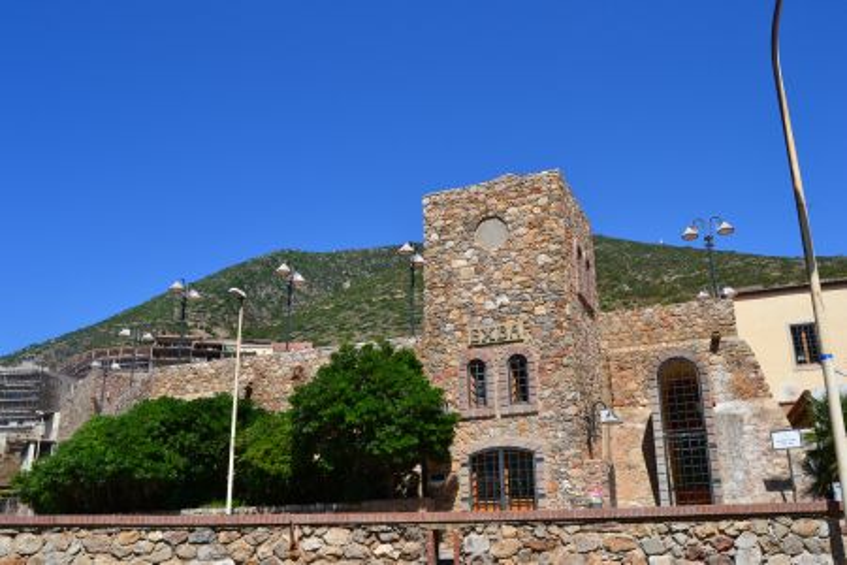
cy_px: 282
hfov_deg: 57.2
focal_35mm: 33
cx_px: 424
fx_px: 776
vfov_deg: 40.0
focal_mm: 22
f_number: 11
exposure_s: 1/500
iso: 320
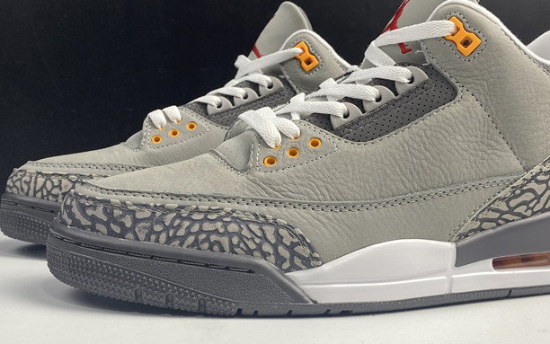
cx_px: 302
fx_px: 675
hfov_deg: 44.3
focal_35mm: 45
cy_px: 185
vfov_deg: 28.6
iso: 50
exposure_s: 1/100
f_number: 1.8
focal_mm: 4.25
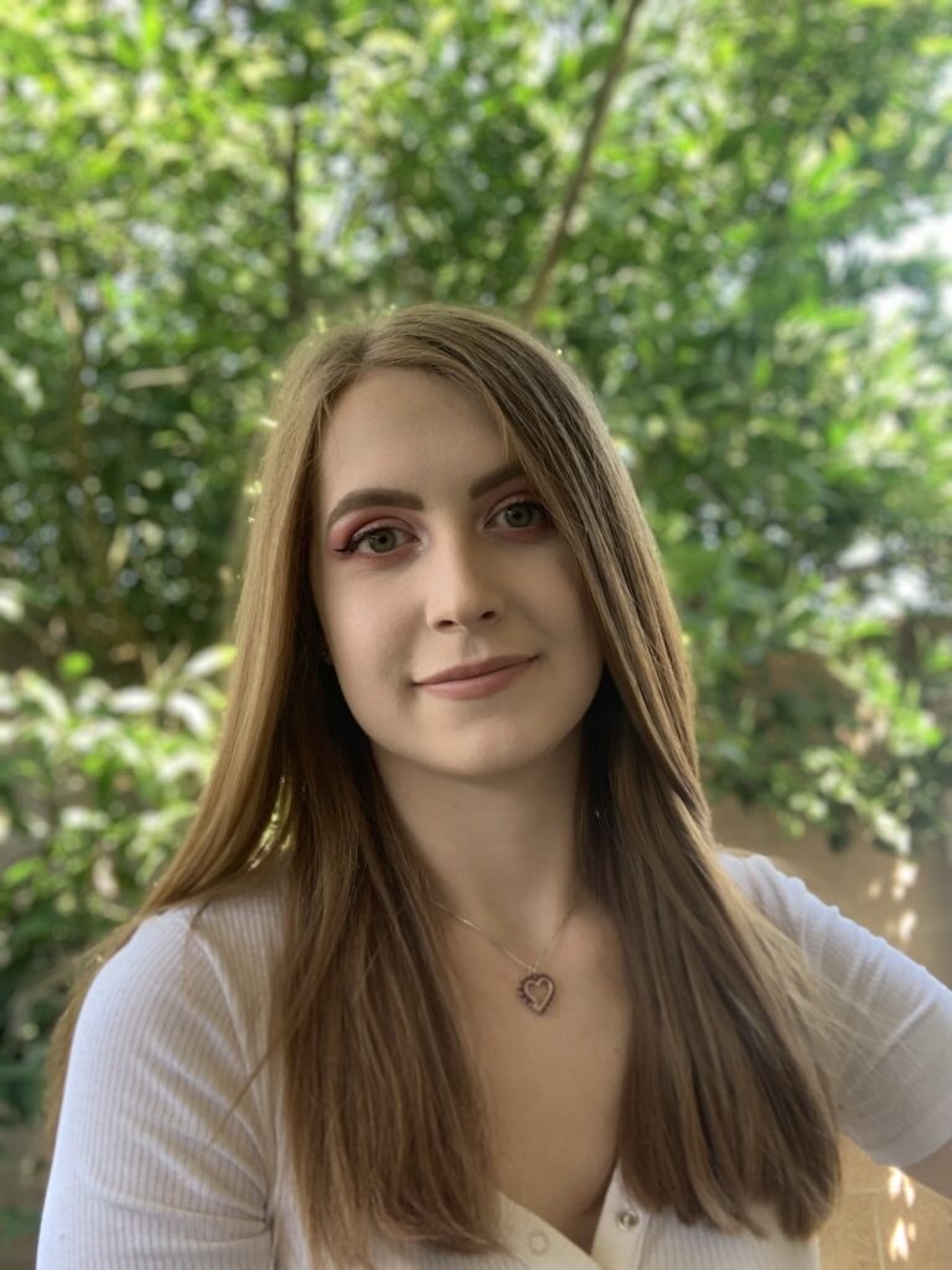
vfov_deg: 56.8
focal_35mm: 32
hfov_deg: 44.2
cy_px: 635
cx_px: 476
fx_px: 1173
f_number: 2.2
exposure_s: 1/83
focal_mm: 2.87
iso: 64
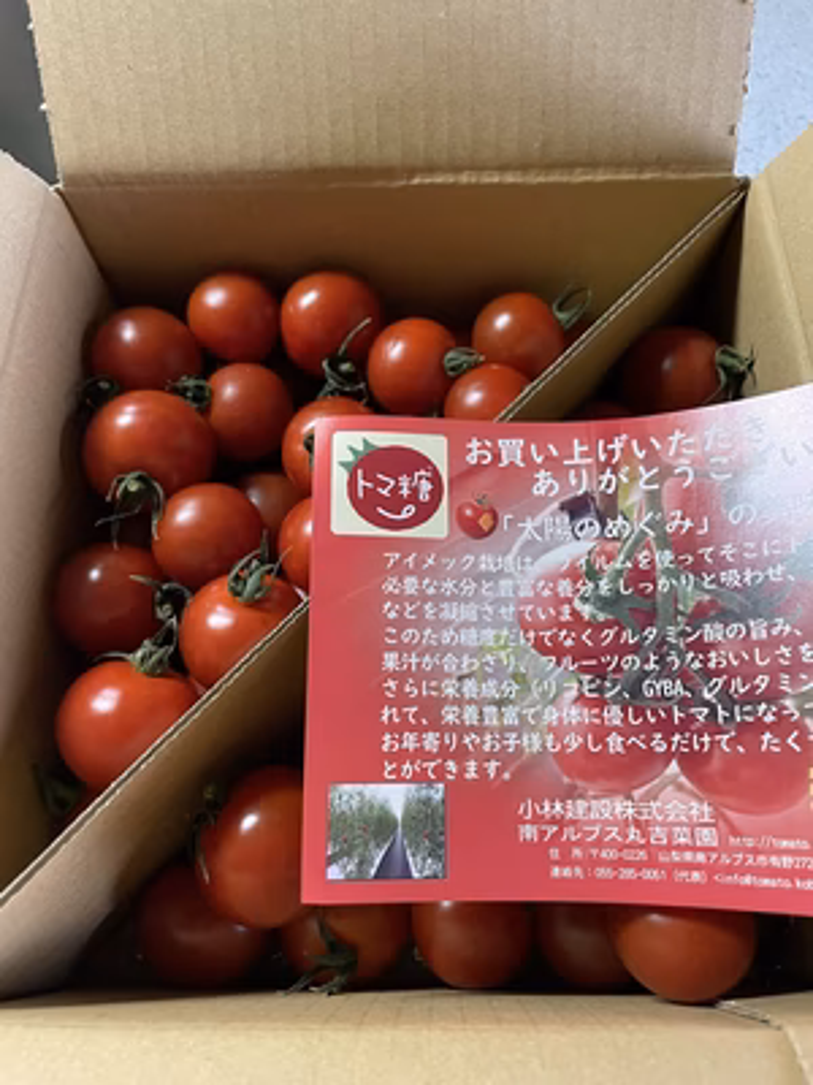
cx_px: 406
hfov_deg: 53.1
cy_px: 542
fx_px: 814
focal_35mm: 26
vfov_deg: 67.3
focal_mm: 4.2
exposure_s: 1/50
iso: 400
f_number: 1.6
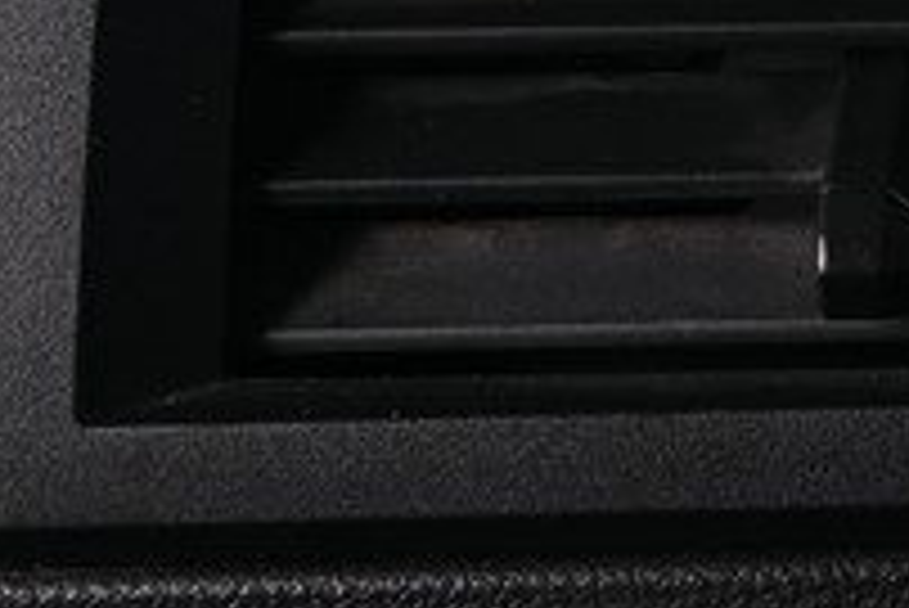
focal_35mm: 174
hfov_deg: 10.9
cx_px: 1719
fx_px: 4397
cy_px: -892
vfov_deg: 7.4
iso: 100
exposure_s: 1/30
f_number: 5.6
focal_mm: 32
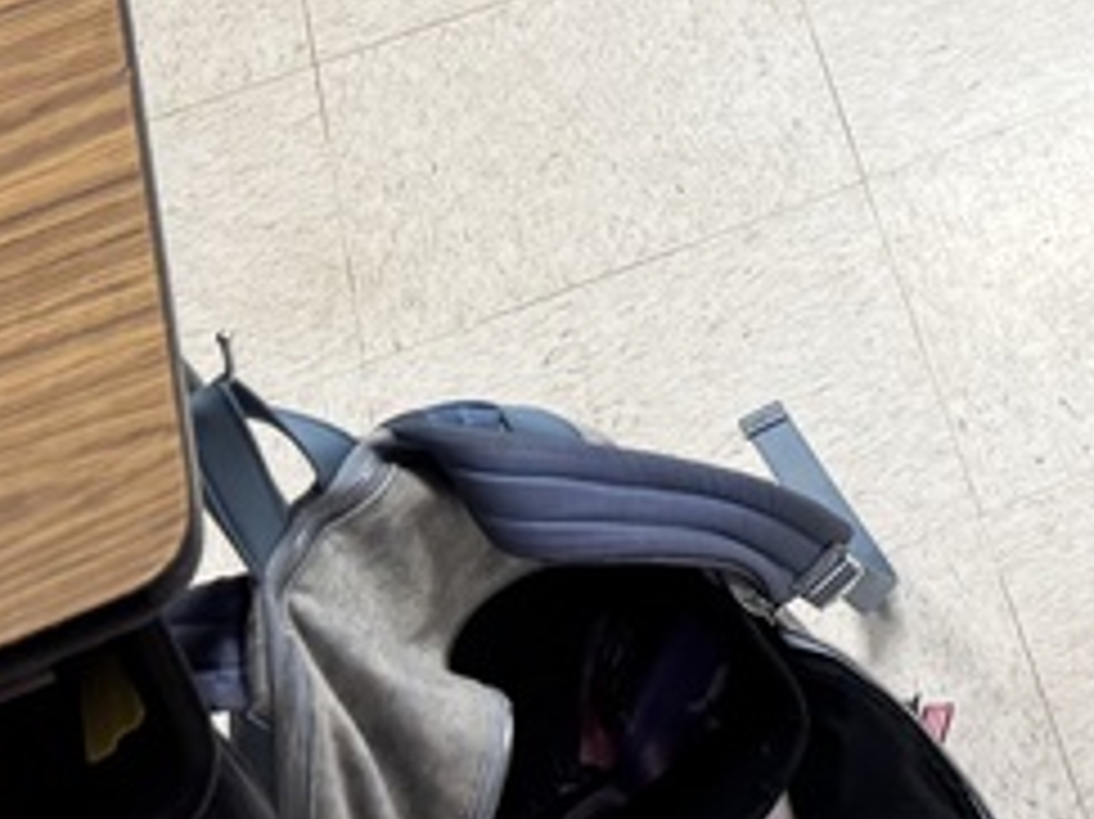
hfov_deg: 16.9
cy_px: -436
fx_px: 3190
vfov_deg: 13.7
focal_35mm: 101
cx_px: 1828
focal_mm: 6.76
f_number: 1.78
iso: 160
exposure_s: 1/120
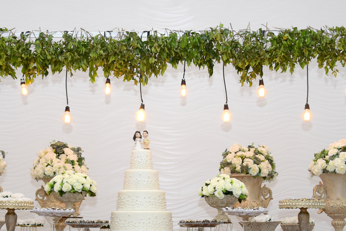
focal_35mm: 63
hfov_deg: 31.7
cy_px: 203
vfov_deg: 21.2
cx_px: 126
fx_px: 605
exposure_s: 1/80
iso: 800
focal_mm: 21
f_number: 6.3
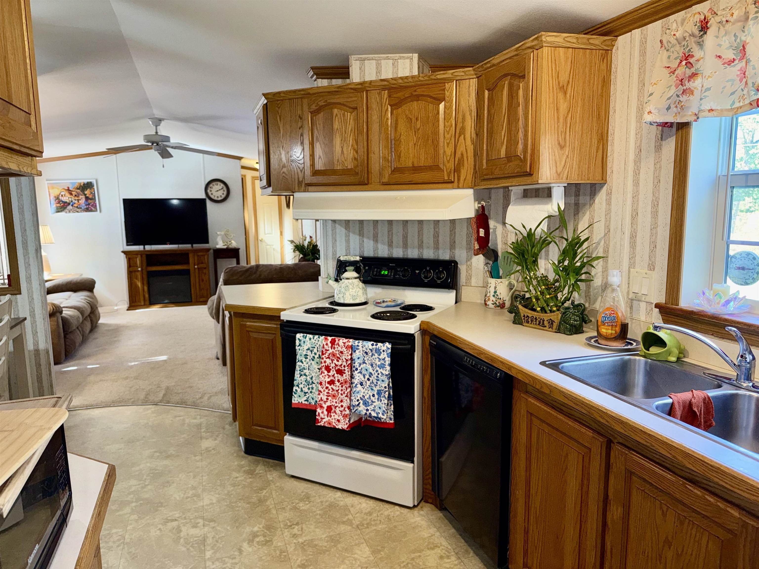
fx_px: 526
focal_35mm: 24
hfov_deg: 71.6
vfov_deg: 56.8
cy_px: 284
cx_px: 380
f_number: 1.78
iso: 50
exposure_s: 1/34
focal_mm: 6.76
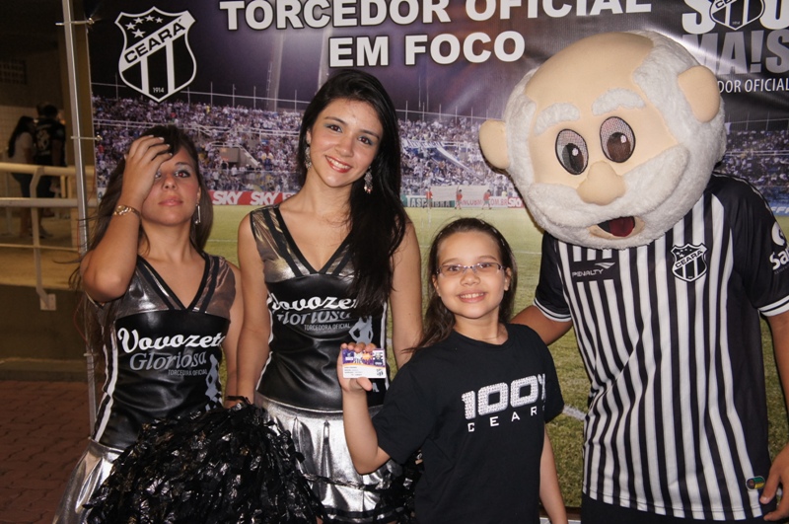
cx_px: 394
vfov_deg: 31.8
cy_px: 262
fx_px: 919
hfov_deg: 46.5
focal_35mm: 42
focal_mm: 28
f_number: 4
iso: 800
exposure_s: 1/60
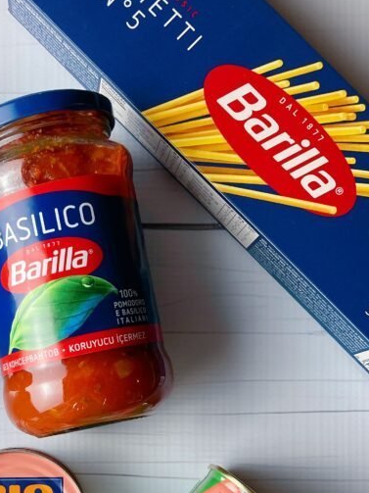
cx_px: 8
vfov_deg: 32.3
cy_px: 432
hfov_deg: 24.6
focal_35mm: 57
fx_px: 810
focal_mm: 3.99
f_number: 1.8
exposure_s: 1/100
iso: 64
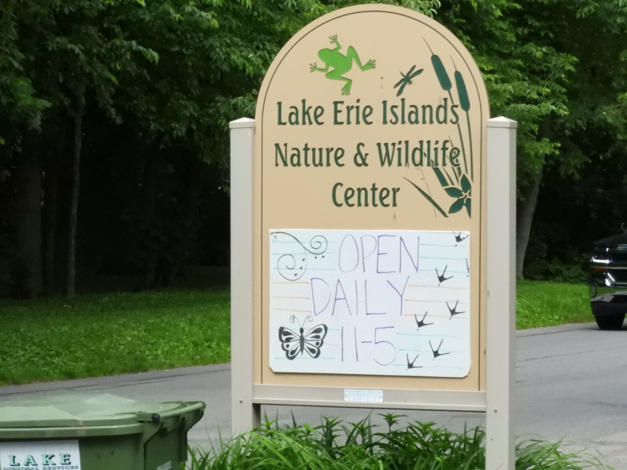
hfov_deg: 11.6
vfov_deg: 8.7
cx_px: 314
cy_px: 235
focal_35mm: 170
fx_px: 3079
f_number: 8.2
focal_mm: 30.5
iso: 1600
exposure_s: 1/2000
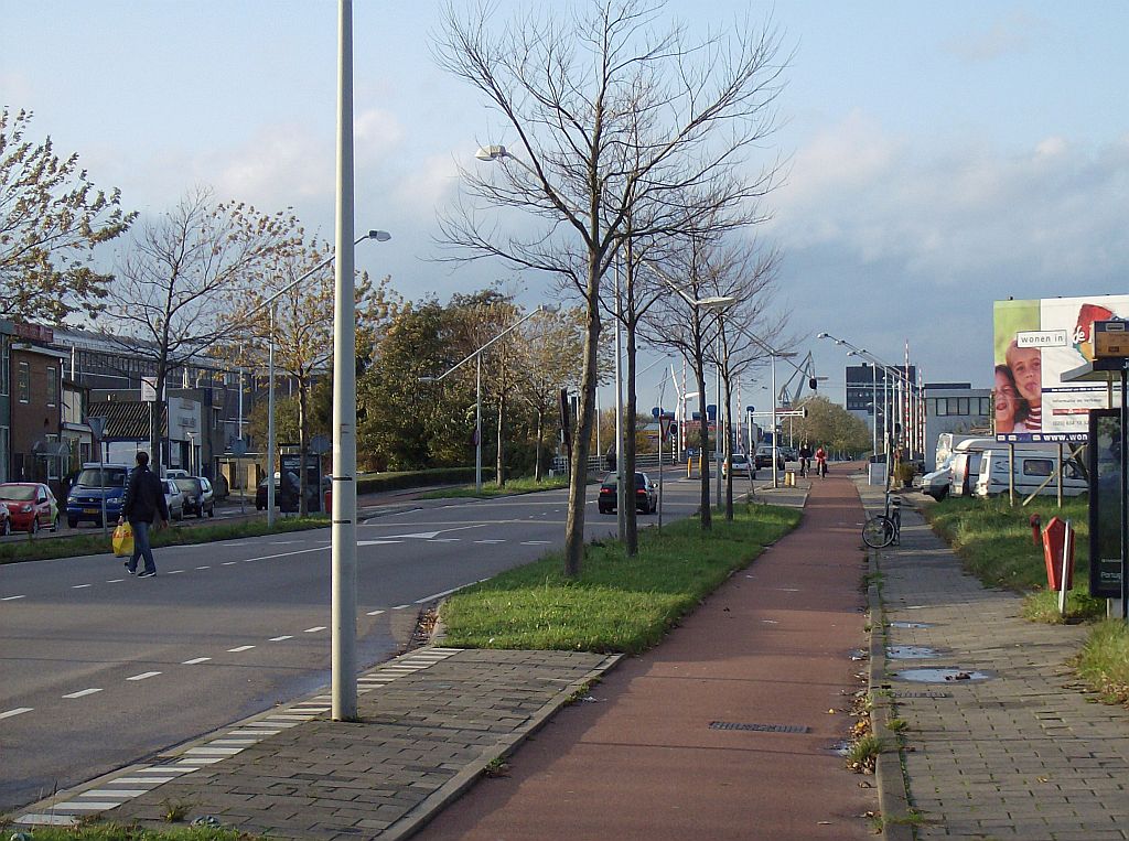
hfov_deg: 19.7
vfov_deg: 14.7
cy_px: 420
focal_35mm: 100
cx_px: 564
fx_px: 3254
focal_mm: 16.6
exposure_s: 1/359
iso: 100
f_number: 4.6
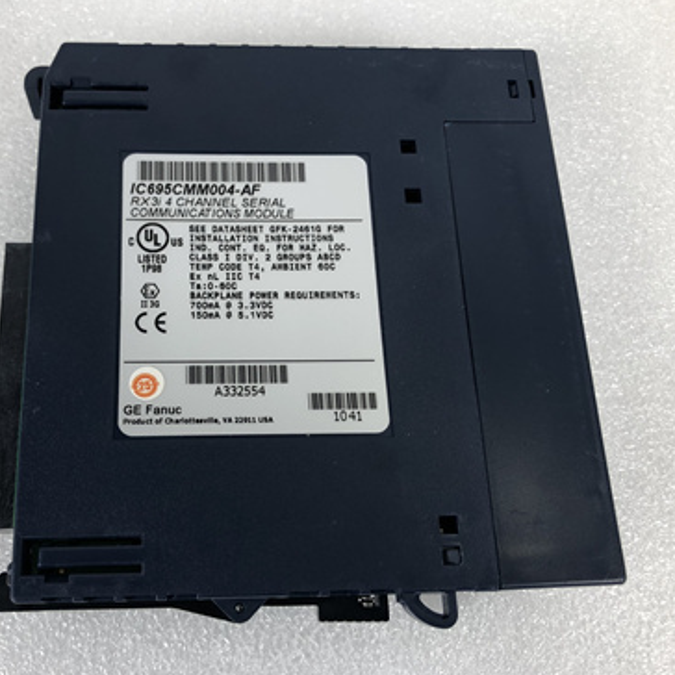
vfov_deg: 48.5
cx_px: 239
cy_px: 340
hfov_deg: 47.8
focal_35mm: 34
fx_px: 750
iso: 25
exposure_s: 1/100
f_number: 1.8
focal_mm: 3.99
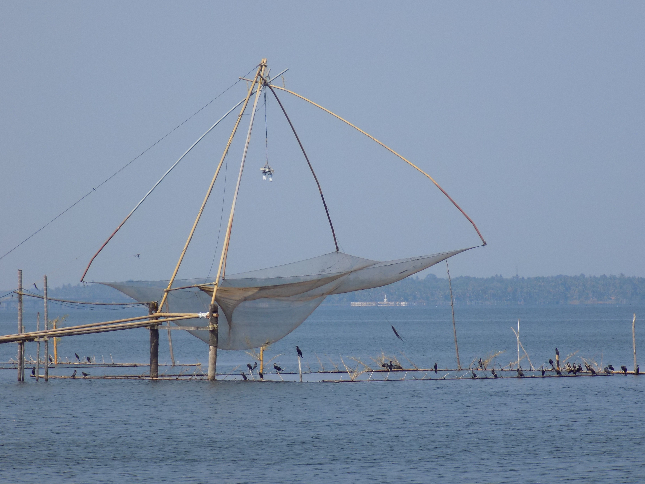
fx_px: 4826
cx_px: 322
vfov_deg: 5.7
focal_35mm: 259
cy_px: 242
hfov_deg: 7.6
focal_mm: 46
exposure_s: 1/400
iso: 80
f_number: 5.7
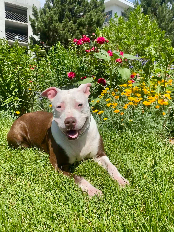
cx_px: 87
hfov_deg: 53.1
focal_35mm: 26
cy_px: 116
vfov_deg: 67.3
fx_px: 174
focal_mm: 4.25
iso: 32
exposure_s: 1/2268
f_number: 1.8
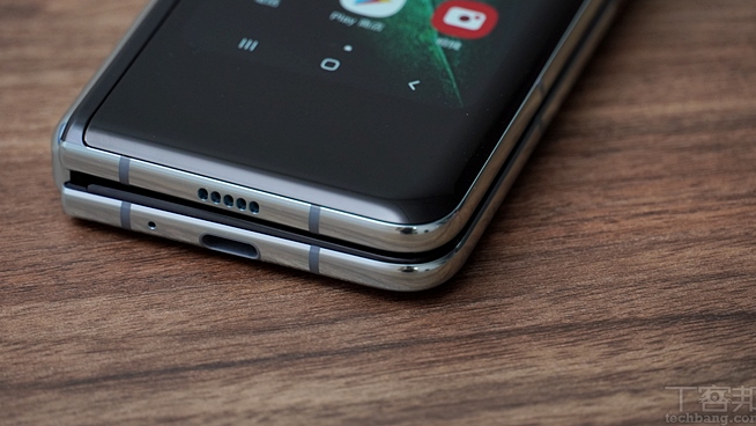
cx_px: 361
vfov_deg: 5.2
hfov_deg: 9.2
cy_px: 157
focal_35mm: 234
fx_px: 4683
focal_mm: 135
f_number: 5.6
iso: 800
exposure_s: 1/125
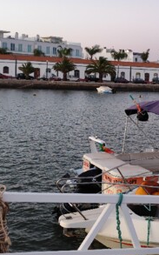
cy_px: 104
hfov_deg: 21.1
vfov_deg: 33.9
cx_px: 148
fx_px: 416
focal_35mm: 60
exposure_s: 1/100
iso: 1000
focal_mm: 6.14
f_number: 1.65
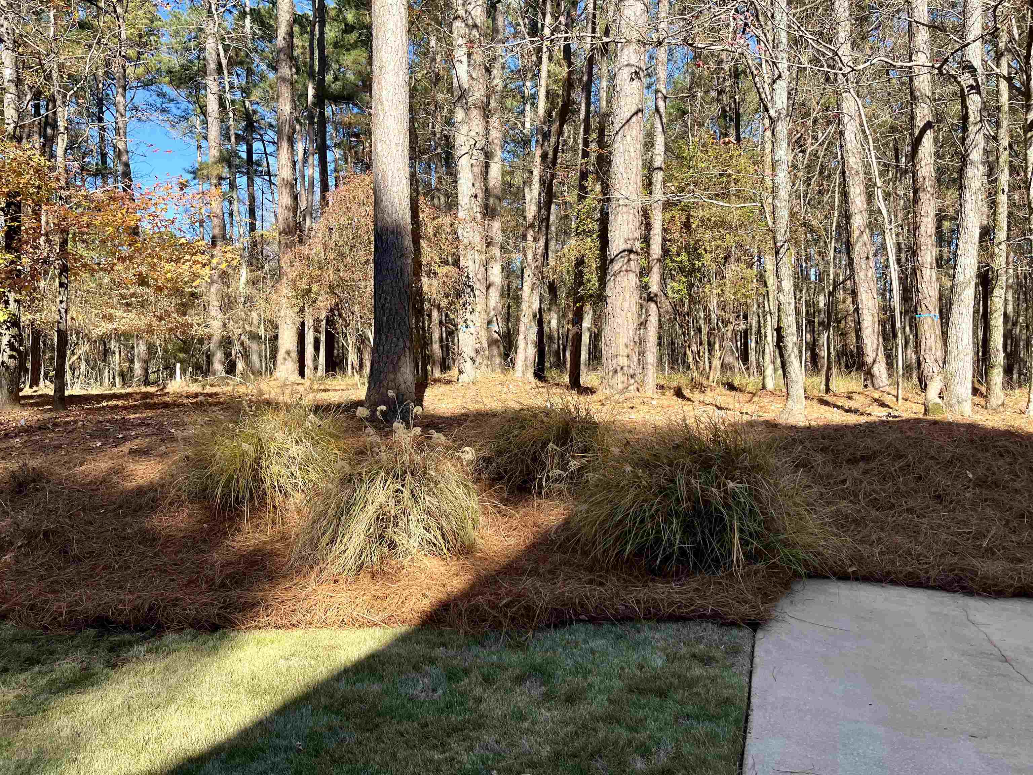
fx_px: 776
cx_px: 516
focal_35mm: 26
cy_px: 388
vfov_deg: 53.1
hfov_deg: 67.3
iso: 50
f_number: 1.6
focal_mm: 5.1
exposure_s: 1/810
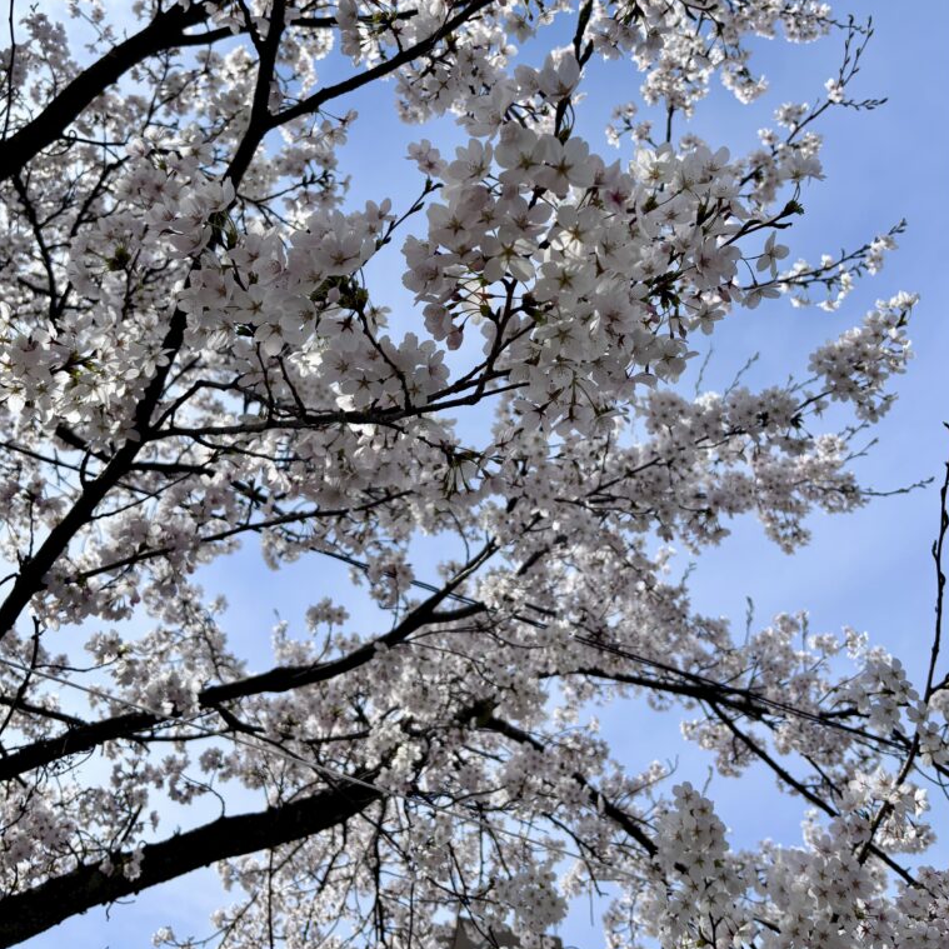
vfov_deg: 51.8
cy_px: 340
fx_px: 962
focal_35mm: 31
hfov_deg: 52.5
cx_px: 479
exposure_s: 1/4425
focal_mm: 5.96
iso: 50
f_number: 1.6
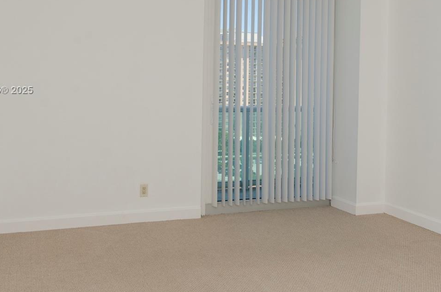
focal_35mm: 43
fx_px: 524
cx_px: 255
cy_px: 91
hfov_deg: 45.5
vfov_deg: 30.8
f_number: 9.5
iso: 250
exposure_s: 1/125
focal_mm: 17
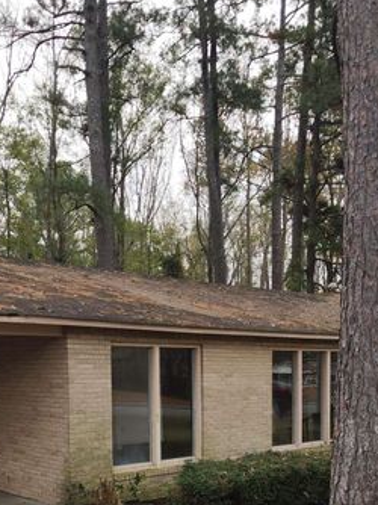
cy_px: 407
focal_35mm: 46
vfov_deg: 39.6
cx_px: 210
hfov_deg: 31.5
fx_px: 671
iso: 20
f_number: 1.8
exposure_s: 1/538
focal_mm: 5.4
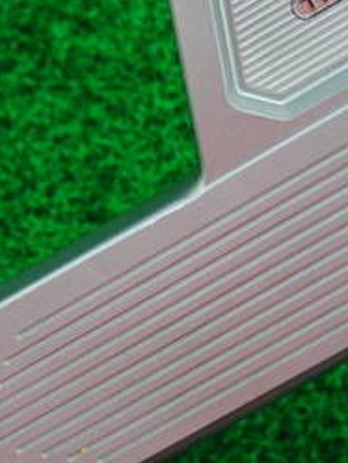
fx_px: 1272
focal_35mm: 95
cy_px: 227
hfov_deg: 15.6
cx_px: 216
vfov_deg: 20.6
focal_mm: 6.42
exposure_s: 1/40
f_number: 3.6
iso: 400
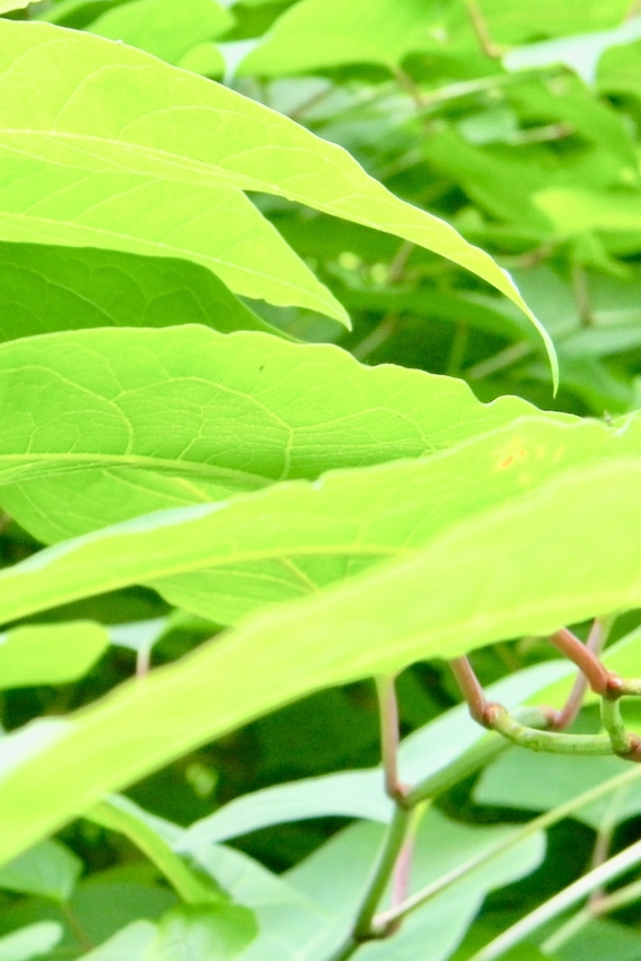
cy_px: 479
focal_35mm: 116
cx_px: 215
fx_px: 3095
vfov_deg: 17.6
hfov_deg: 11.8
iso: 400
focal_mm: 15.1
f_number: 4.5
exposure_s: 1/27.3
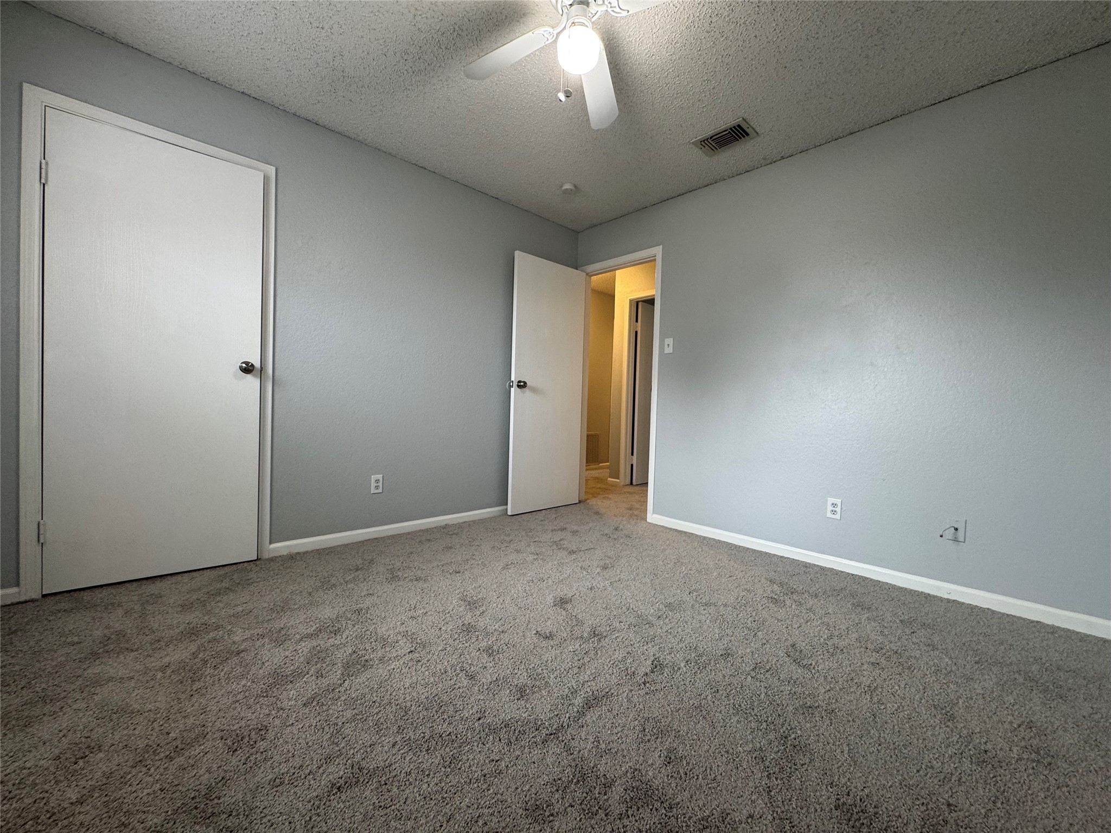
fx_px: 449
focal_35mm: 14
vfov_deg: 85.7
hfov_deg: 102.1
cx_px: 556
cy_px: 416
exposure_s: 1/60
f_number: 2.2
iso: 160
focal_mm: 2.22
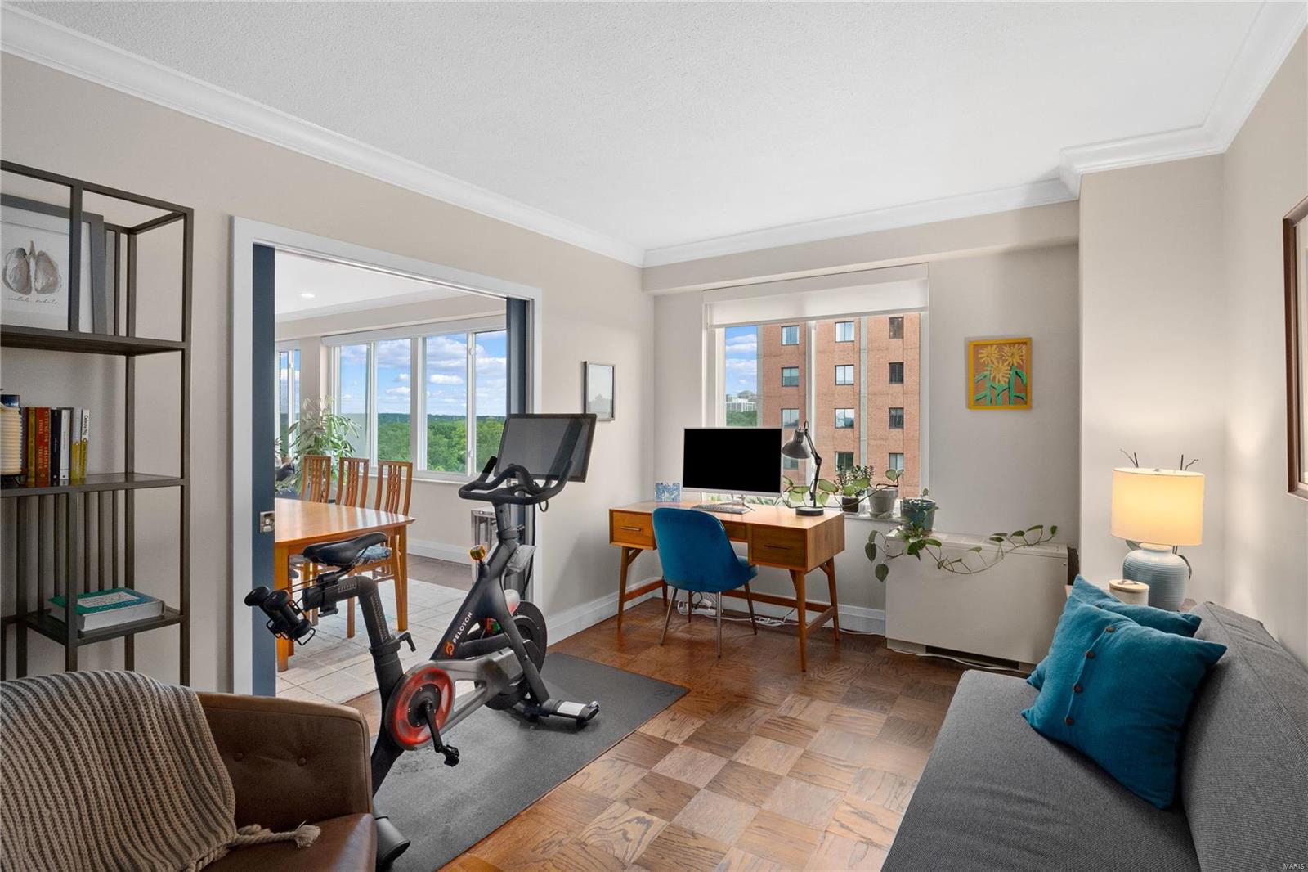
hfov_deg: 96.7
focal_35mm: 16
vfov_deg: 73.7
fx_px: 581
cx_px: 654
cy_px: 436
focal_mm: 8
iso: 1600
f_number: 8
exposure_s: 1/4
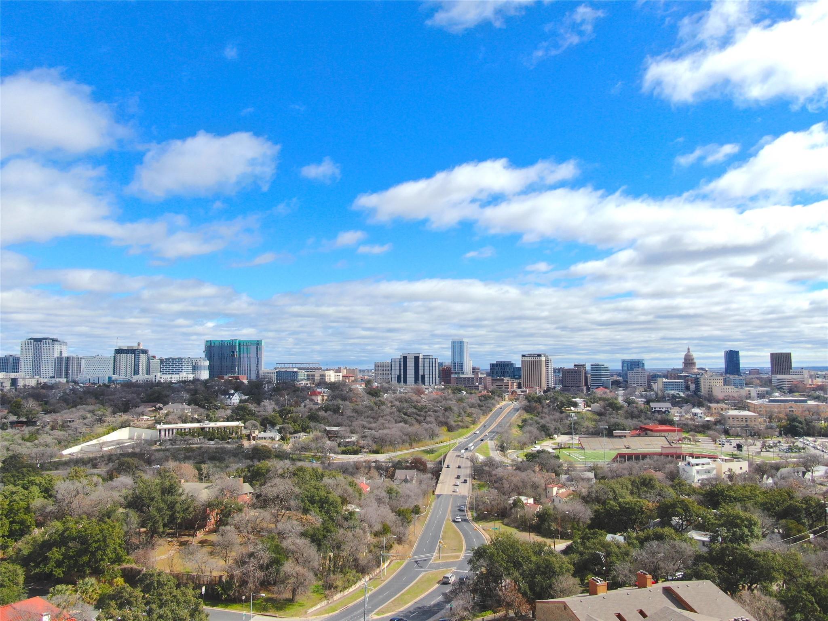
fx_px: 622
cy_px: 310
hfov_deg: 67.3
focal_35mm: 26
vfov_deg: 53.1
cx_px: 414
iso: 100
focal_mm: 4.58
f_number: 2.9
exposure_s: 1/1600
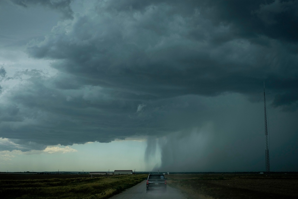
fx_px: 455
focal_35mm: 55
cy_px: 100
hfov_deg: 36.2
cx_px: 149
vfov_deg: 24.6
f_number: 2.5
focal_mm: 55
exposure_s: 1/5000
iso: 250
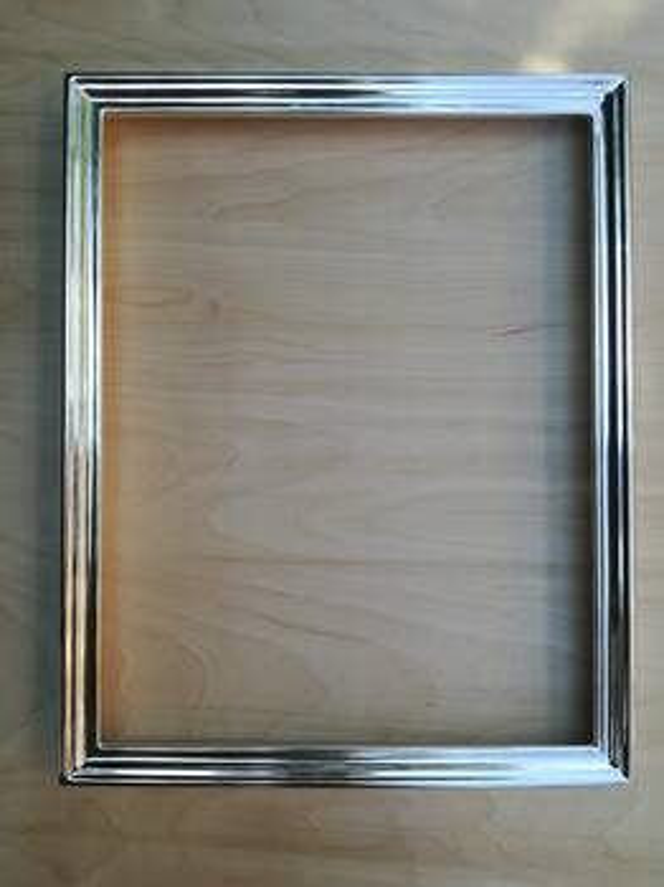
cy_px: 444
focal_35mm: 27
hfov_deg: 51.3
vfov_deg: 65.4
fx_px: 691
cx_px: 332
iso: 50
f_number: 2
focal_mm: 3.79
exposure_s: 1/349
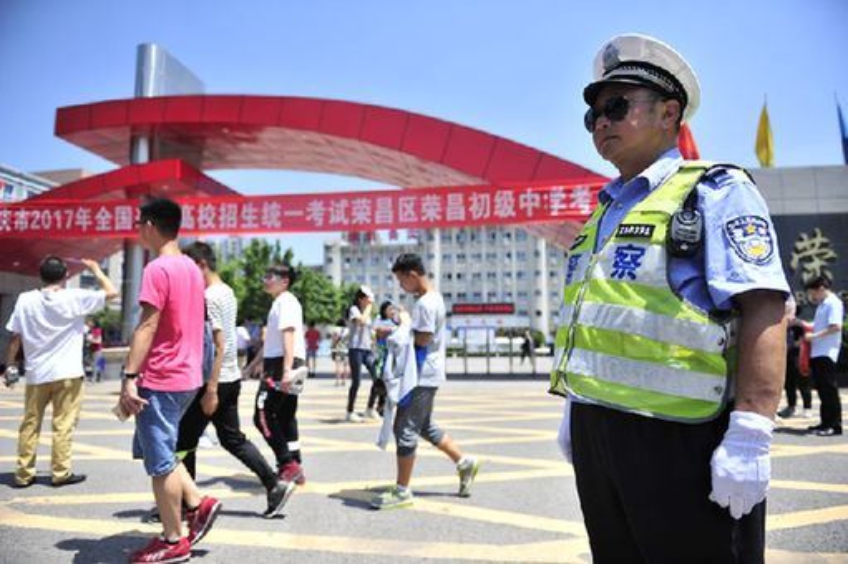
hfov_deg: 73.8
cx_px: 424
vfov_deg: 53.1
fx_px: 565
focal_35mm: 24
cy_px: 282
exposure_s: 1/8000
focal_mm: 24
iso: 500
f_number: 2.8
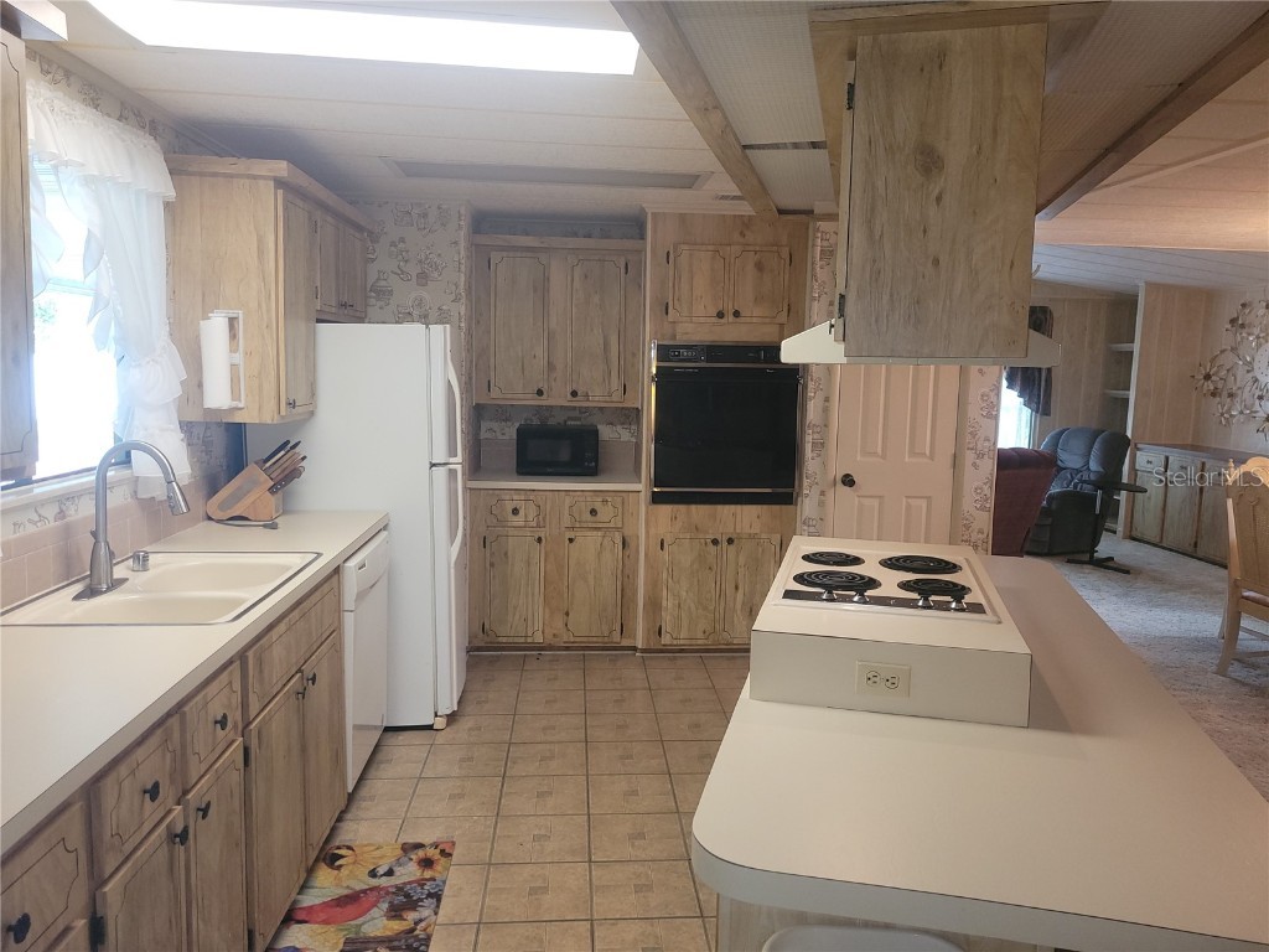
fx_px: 953
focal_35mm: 26
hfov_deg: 67.3
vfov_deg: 53.1
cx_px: 634
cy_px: 476
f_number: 1.8
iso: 125
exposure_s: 1/24
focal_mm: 5.4
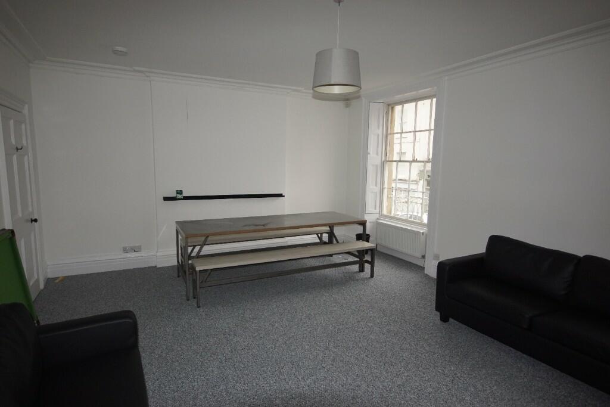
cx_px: 305
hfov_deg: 85.4
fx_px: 330
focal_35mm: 20
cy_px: 204
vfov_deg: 63.2
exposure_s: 1/160
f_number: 4.5
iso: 800
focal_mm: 13
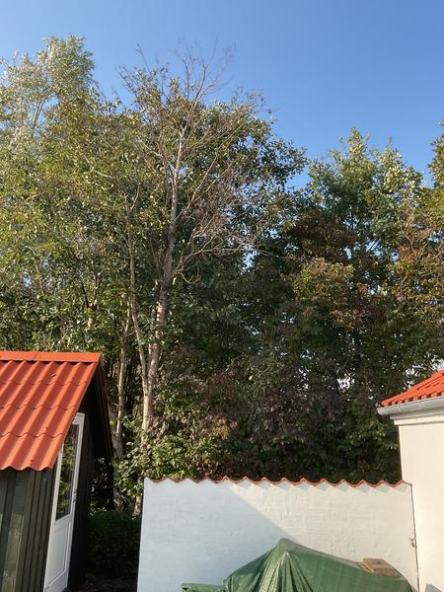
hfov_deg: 48.2
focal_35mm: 29
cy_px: 296
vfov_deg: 61.7
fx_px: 496
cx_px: 222
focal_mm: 3
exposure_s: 1/650
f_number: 1.8
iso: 16
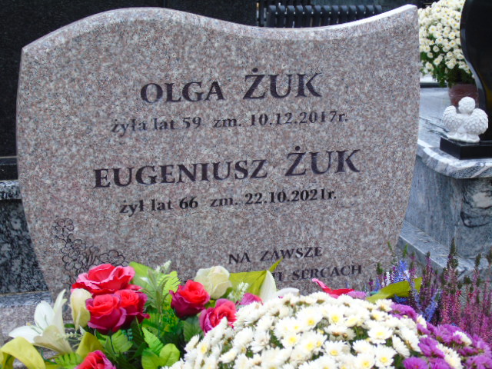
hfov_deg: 27.4
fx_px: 1009
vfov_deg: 20.7
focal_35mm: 71
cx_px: 246
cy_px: 184
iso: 80
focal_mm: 13
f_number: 4.7
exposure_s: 1/30
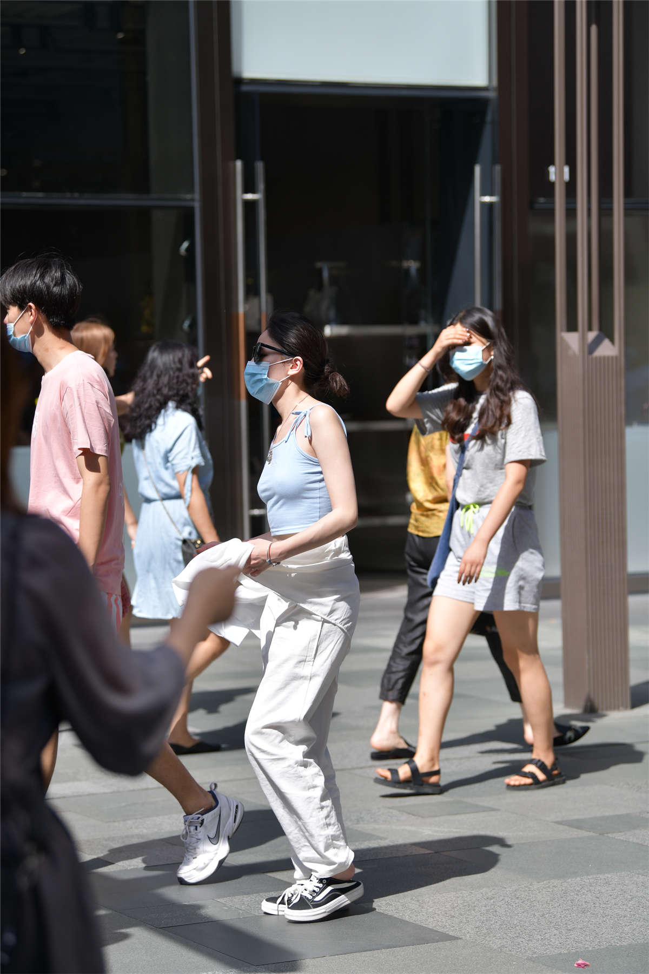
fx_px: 2704
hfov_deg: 13.7
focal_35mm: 100
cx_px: 324
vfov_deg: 20.4
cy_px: 487
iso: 160
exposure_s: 1/1600
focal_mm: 100
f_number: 3.5
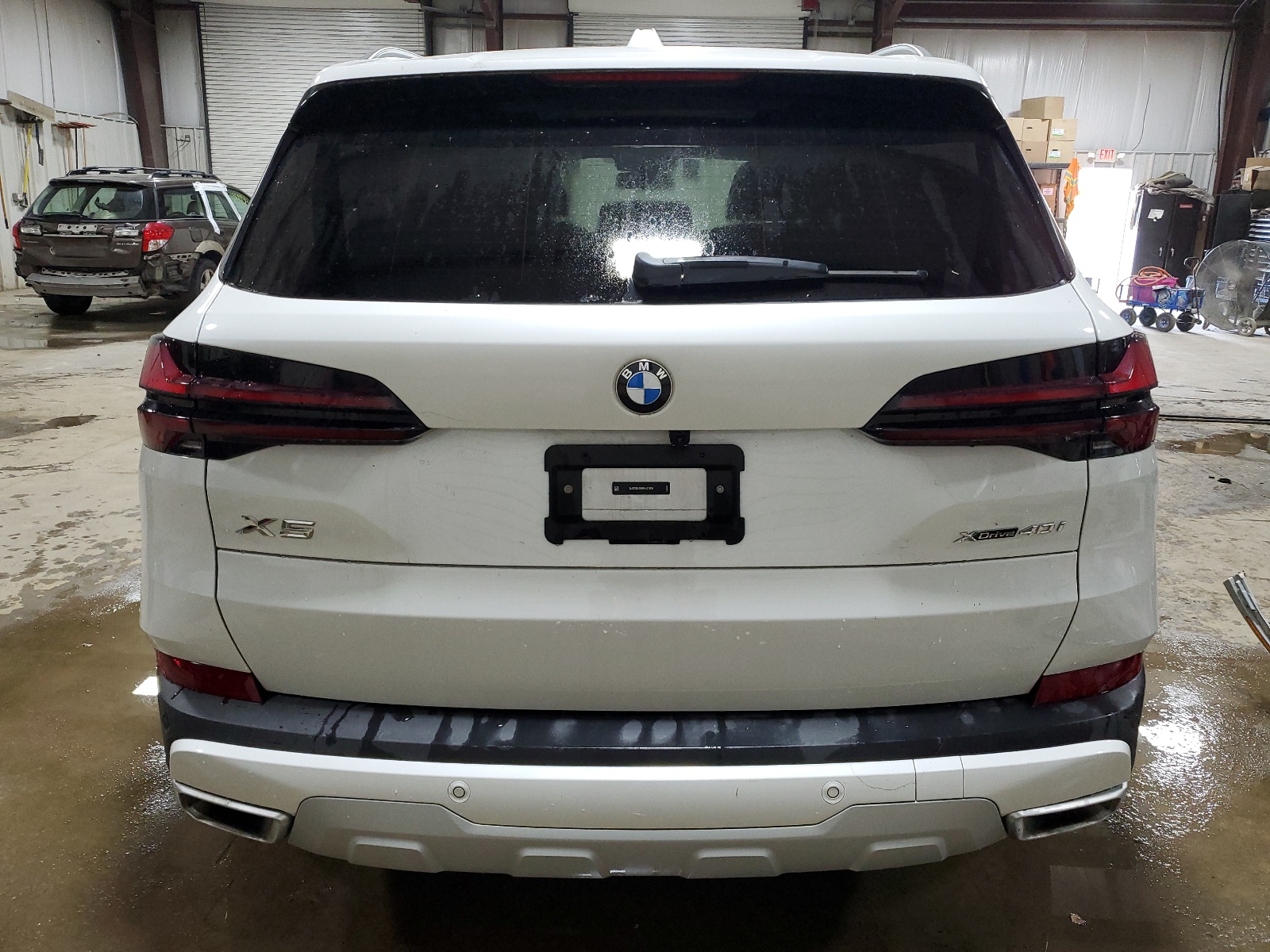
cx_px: 635
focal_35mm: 26
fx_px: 954
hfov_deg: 67.3
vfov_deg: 53.1
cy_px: 476
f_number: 1.5
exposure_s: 1/60.2
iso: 169
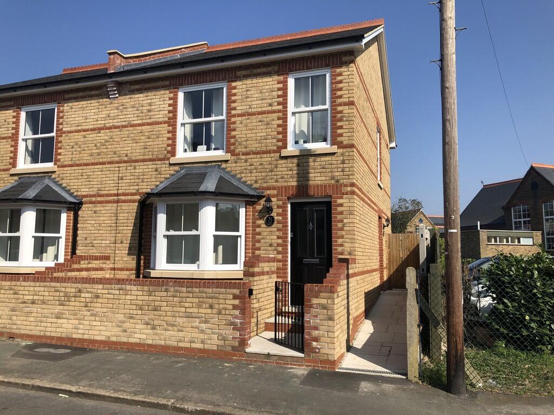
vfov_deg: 49.7
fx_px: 448
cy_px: 208
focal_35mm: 28
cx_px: 277
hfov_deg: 63.4
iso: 20
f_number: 1.8
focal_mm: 3.99
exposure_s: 1/2288
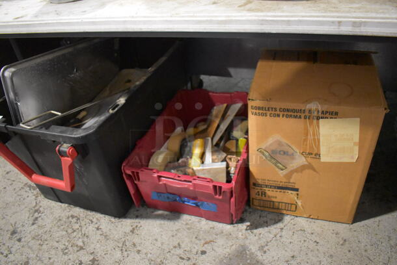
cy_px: 132
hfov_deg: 67.3
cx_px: 198
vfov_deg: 48.0
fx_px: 298
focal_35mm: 27
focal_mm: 18
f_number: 3.5
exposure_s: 1/125
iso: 7200
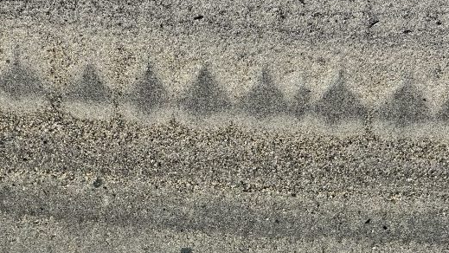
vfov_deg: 12.7
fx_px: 1119
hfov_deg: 22.7
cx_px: 226
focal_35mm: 94
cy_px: 249
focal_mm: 7.5
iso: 20
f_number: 2.2
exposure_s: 1/528
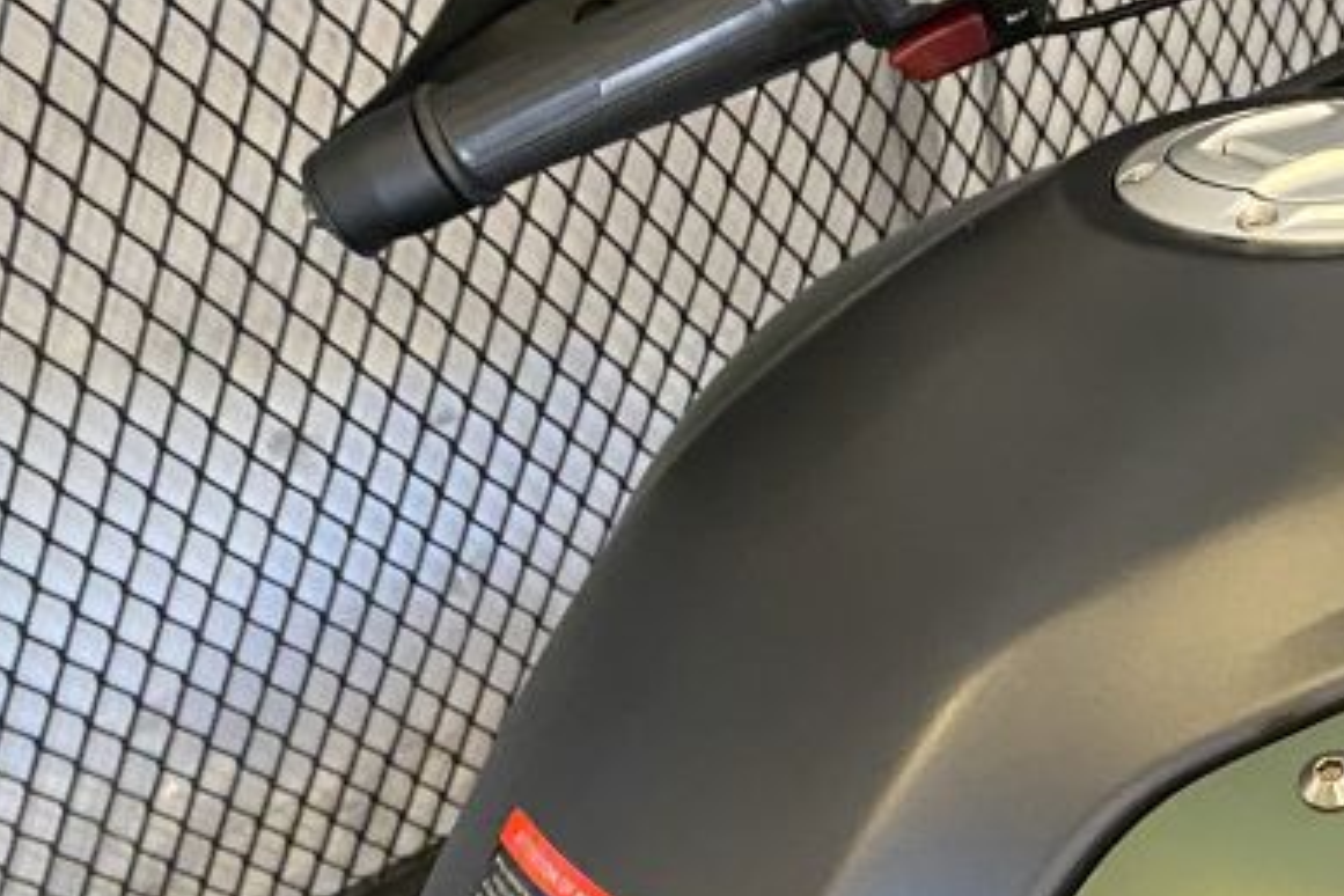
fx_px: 2762
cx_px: 1462
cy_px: 627
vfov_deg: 18.3
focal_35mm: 74
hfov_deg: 25.4
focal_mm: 4.25
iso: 500
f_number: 1.8
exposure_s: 1/57
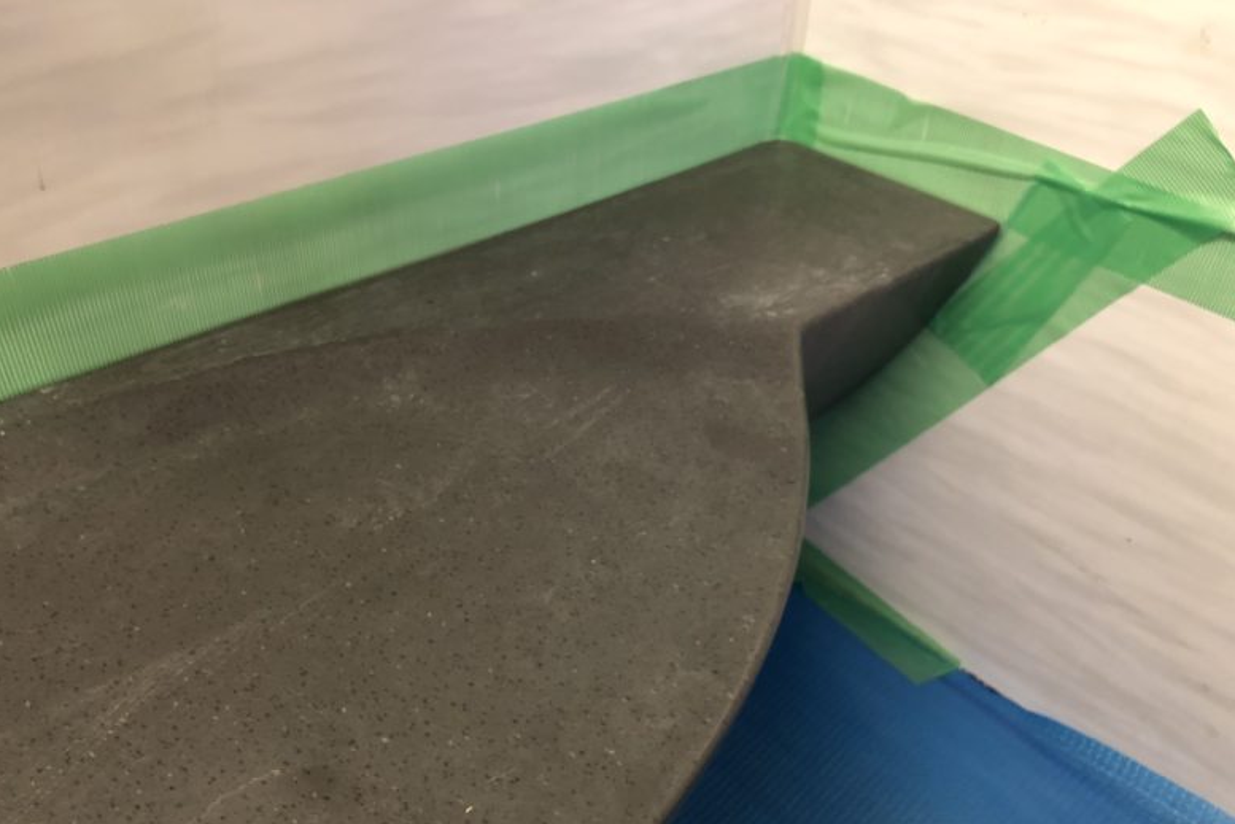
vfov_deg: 43.6
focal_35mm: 30
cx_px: 602
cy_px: 439
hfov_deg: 61.9
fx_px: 1029
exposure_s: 1/7
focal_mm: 3.99
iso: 80
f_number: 1.8
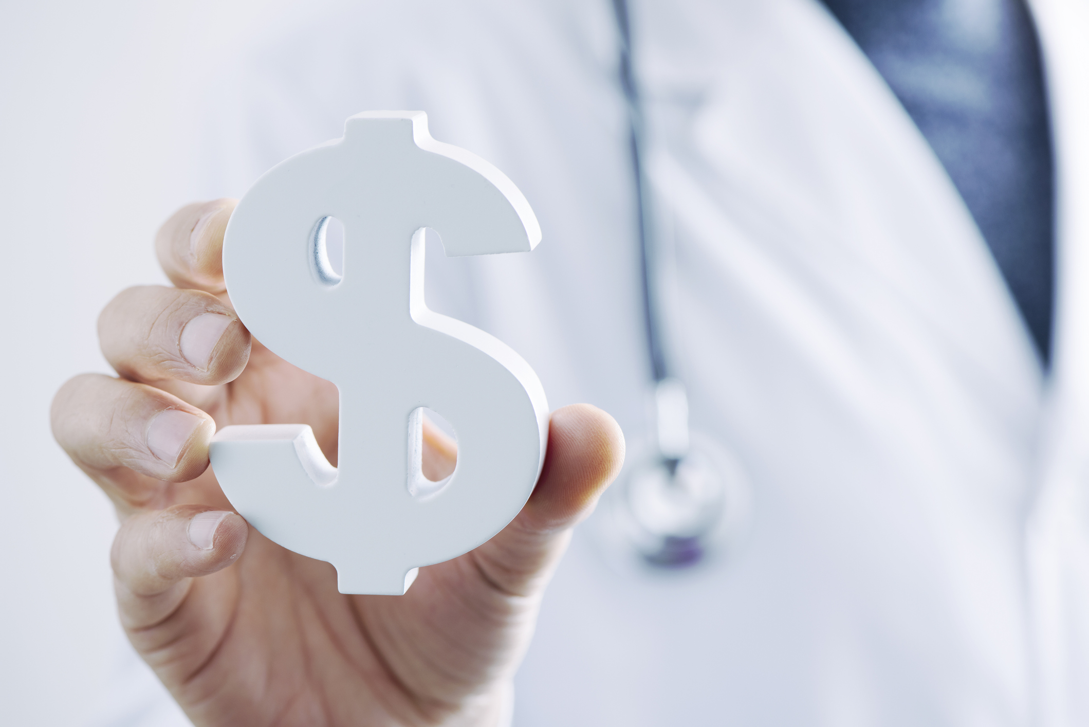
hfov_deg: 19.5
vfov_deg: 13.0
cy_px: 364
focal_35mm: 105
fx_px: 3177
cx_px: 544
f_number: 7.1
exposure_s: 1/125
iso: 64
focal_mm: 105
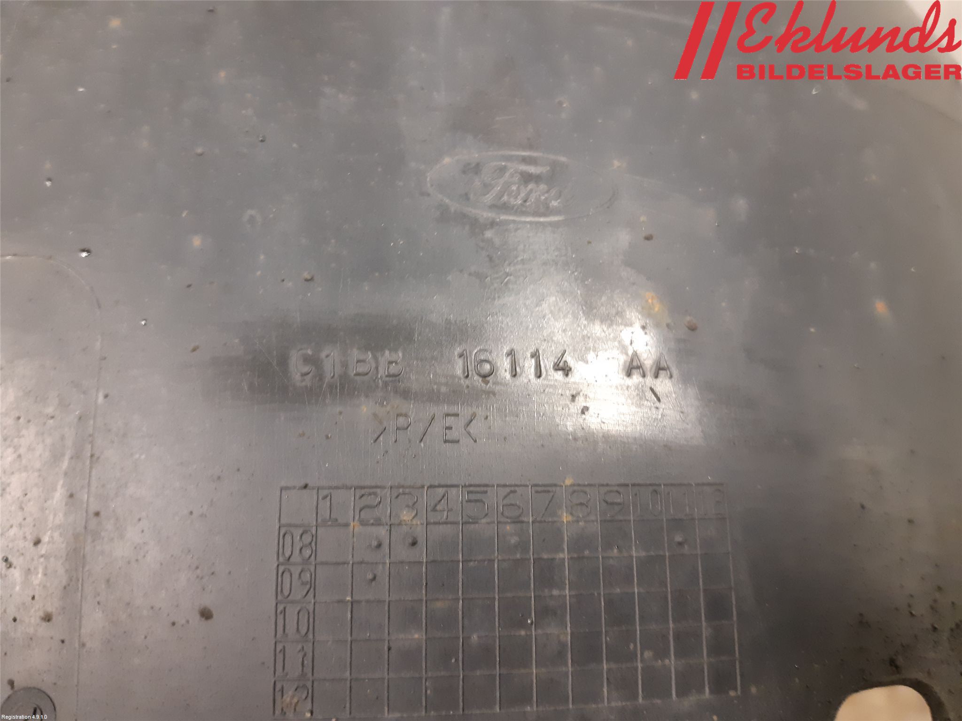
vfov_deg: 53.1
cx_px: 481
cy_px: 360
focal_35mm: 26
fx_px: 723
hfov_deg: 67.3
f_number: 1.7
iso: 250
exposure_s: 1/25
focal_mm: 3.93
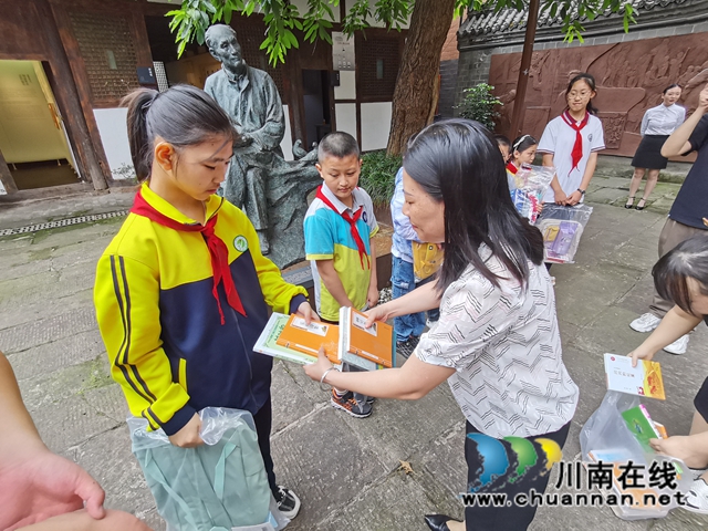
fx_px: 348
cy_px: 266
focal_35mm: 17
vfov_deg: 74.7
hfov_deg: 91.0
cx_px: 354
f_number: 2.4
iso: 80
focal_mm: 1.78
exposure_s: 1/120
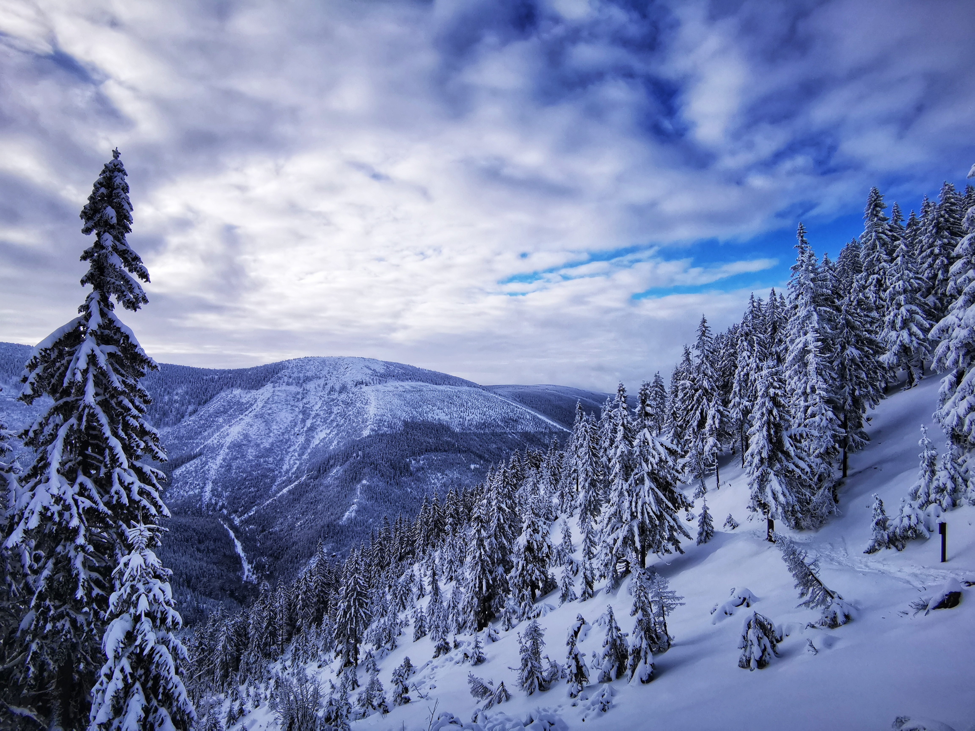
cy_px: 366
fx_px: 479
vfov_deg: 74.7
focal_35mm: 17
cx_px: 488
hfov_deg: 91.0
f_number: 2.2
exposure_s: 1/1451
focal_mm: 2.26
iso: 50
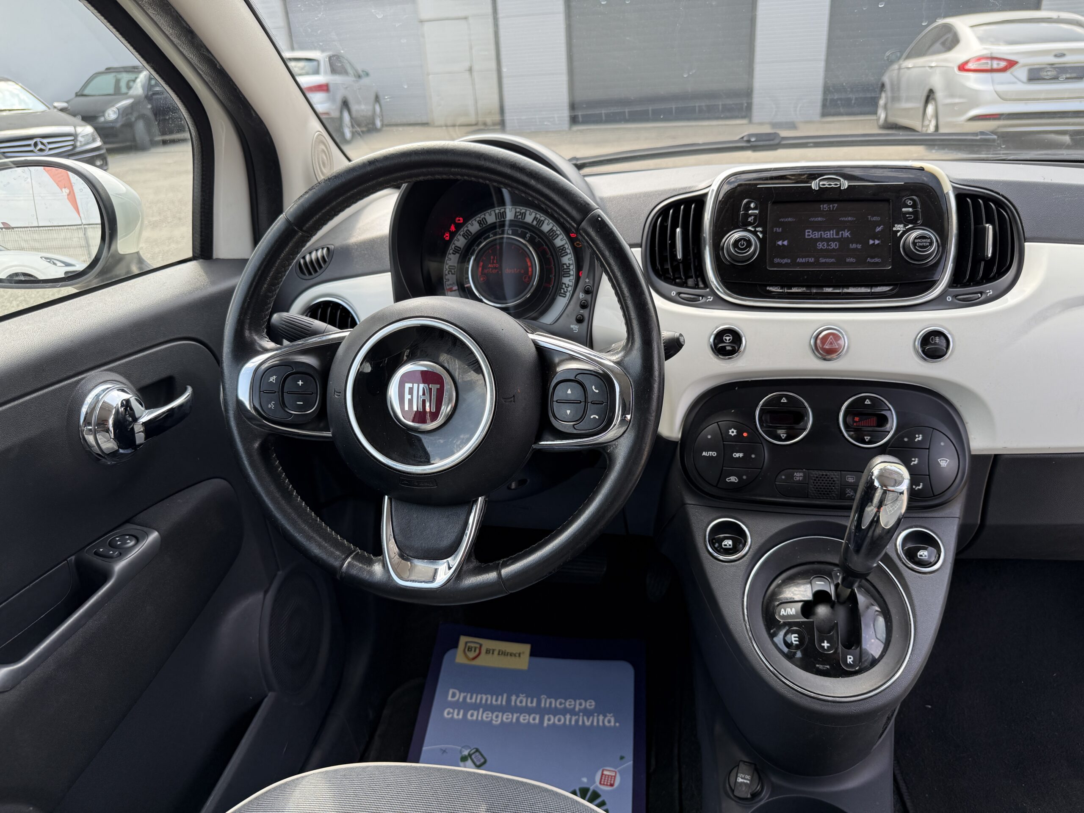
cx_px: 542
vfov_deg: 56.8
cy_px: 406
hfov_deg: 71.6
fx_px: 752
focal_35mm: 24
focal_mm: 6.76
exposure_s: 1/488
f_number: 1.78
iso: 100
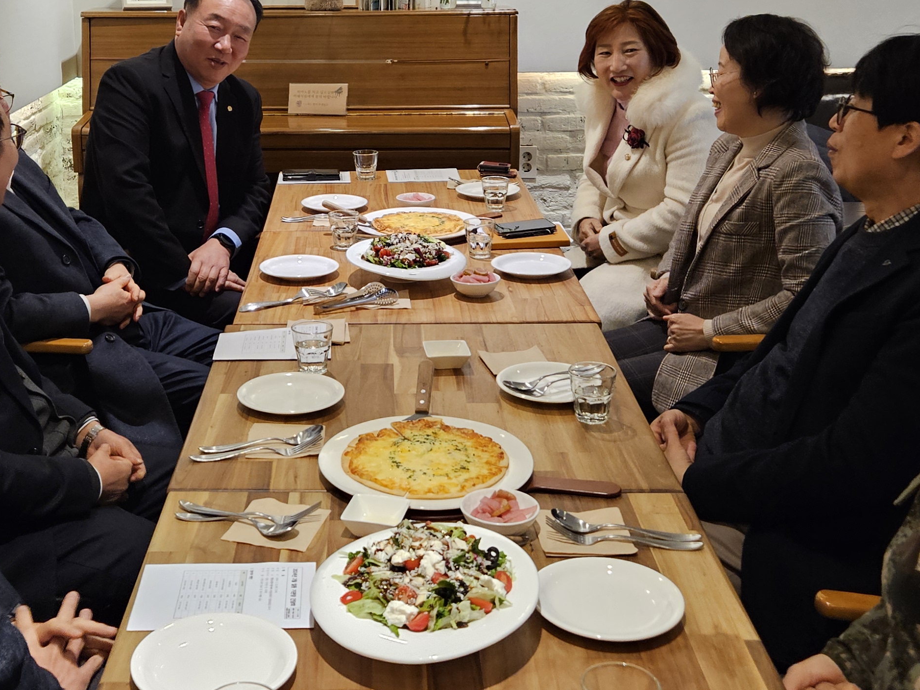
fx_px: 1302
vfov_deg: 29.2
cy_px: 172
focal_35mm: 49
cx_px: 355
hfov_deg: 38.7
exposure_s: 1/120
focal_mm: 5.4
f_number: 1.8
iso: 250
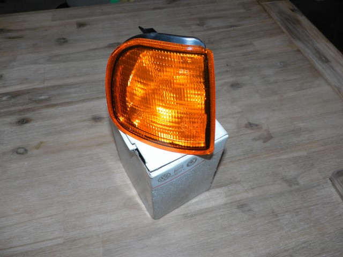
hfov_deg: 67.3
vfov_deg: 53.1
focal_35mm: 26
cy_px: 128
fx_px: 258
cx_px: 172
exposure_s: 1/30
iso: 200
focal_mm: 4.6
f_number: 2.8
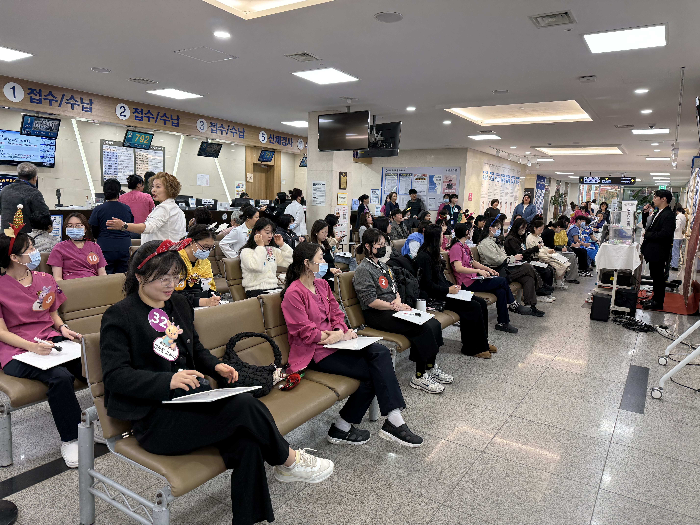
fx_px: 485
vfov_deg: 56.8
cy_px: 262
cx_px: 350
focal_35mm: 24
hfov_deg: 71.6
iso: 125
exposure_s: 1/100
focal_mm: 6.76
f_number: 1.78
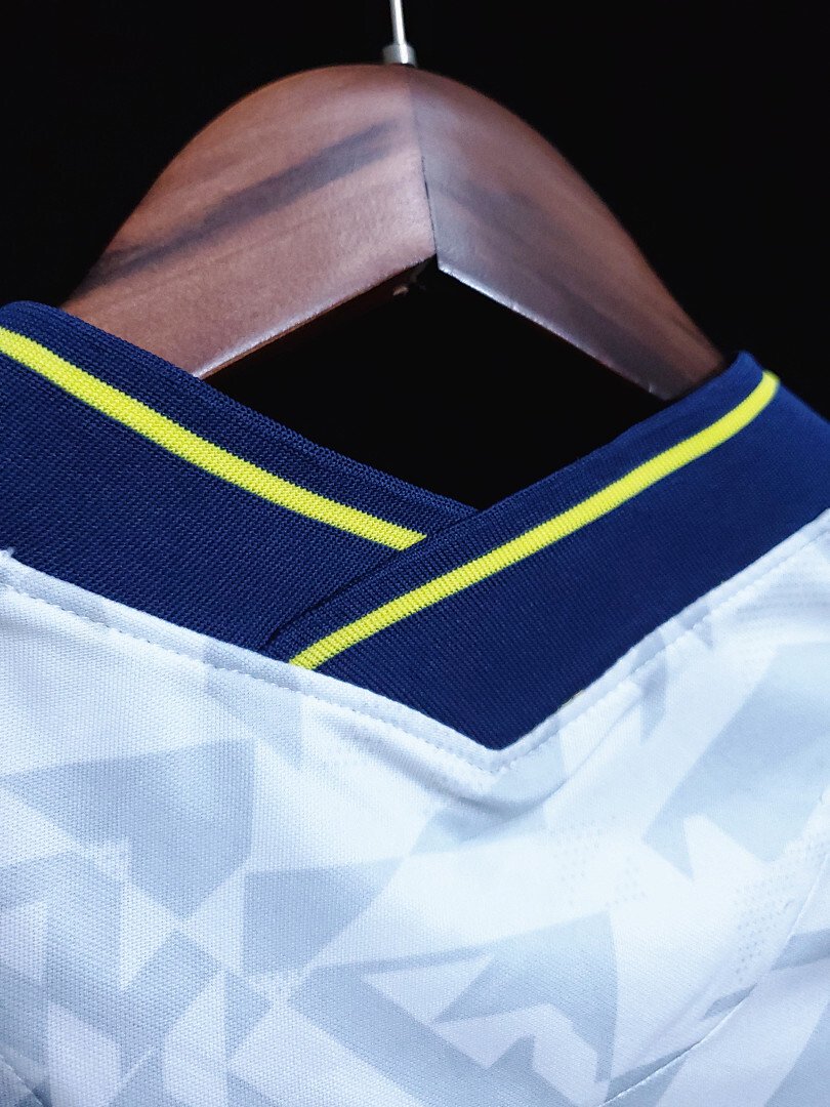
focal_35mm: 26
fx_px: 831
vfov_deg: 67.3
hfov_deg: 53.1
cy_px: 554
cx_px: 415
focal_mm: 4.3
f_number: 1.5
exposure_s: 1/90
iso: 400
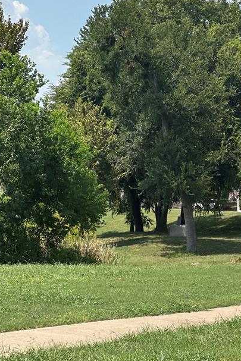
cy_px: 142
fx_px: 1355
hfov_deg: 10.1
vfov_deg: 15.2
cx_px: 182
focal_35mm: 135
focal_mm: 9
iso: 32
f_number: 2.8
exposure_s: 1/573
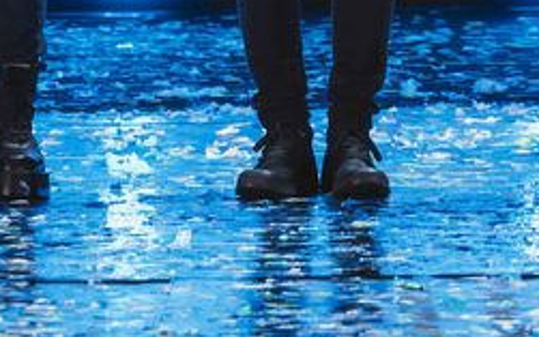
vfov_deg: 3.6
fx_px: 5348
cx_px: 271
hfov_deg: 5.8
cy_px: -509
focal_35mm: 364
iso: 1250
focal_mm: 70
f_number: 4
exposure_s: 1/640
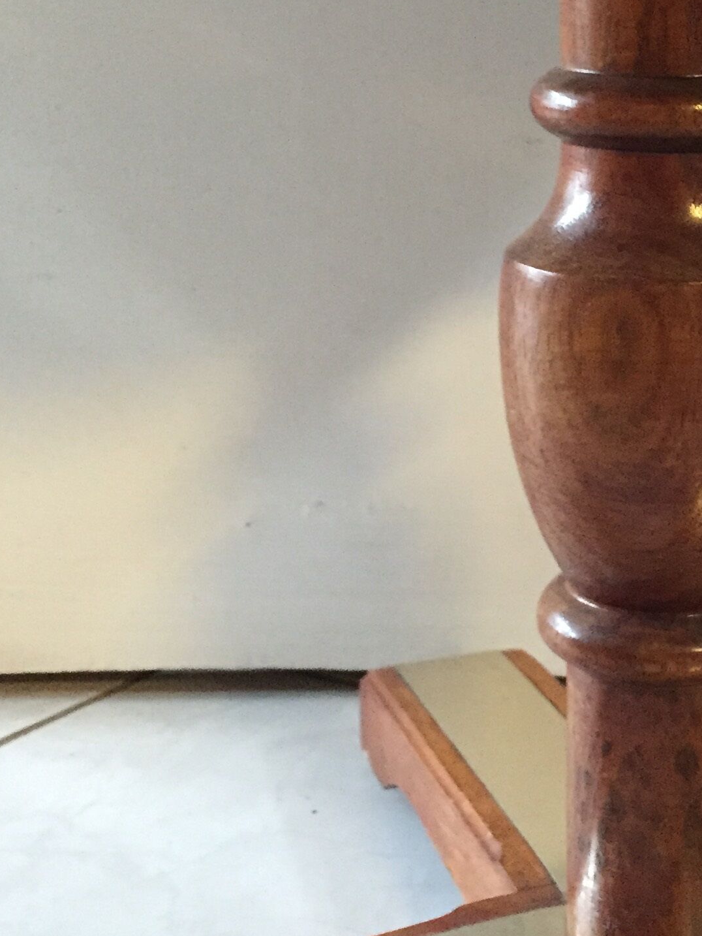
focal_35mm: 66
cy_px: 340
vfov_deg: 29.2
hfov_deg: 21.3
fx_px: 1784
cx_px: 742
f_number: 2.2
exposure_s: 1/15
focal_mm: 4.15
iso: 320
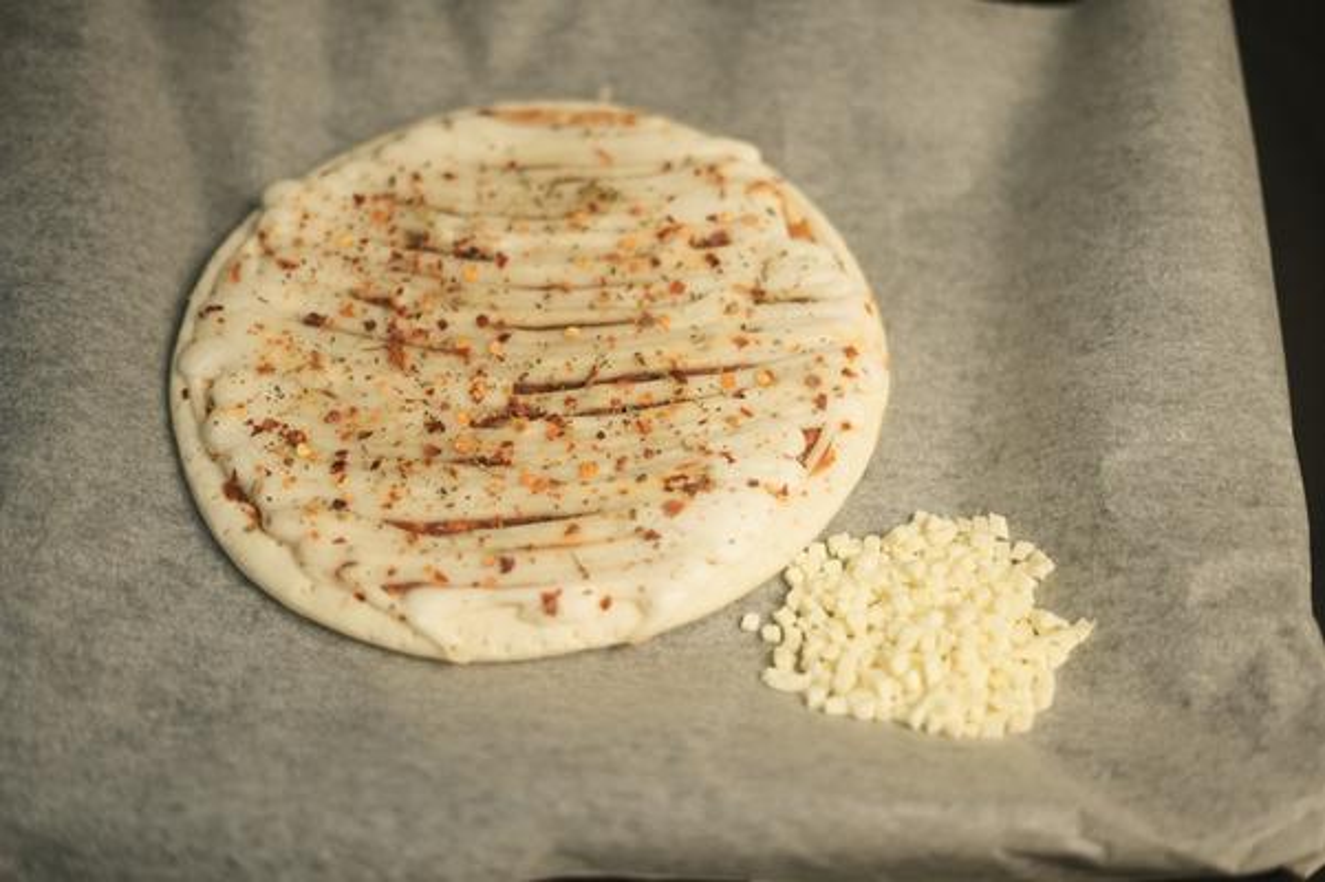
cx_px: 662
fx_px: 1839
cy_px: 441
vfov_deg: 27.0
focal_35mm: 50
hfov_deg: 39.6
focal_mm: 50
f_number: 1.8
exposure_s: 1/500
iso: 400
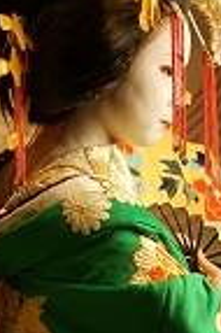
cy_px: 454
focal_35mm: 199
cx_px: -40
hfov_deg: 6.8
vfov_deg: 10.1
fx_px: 1837
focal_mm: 50
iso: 125
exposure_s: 1/80
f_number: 1.8
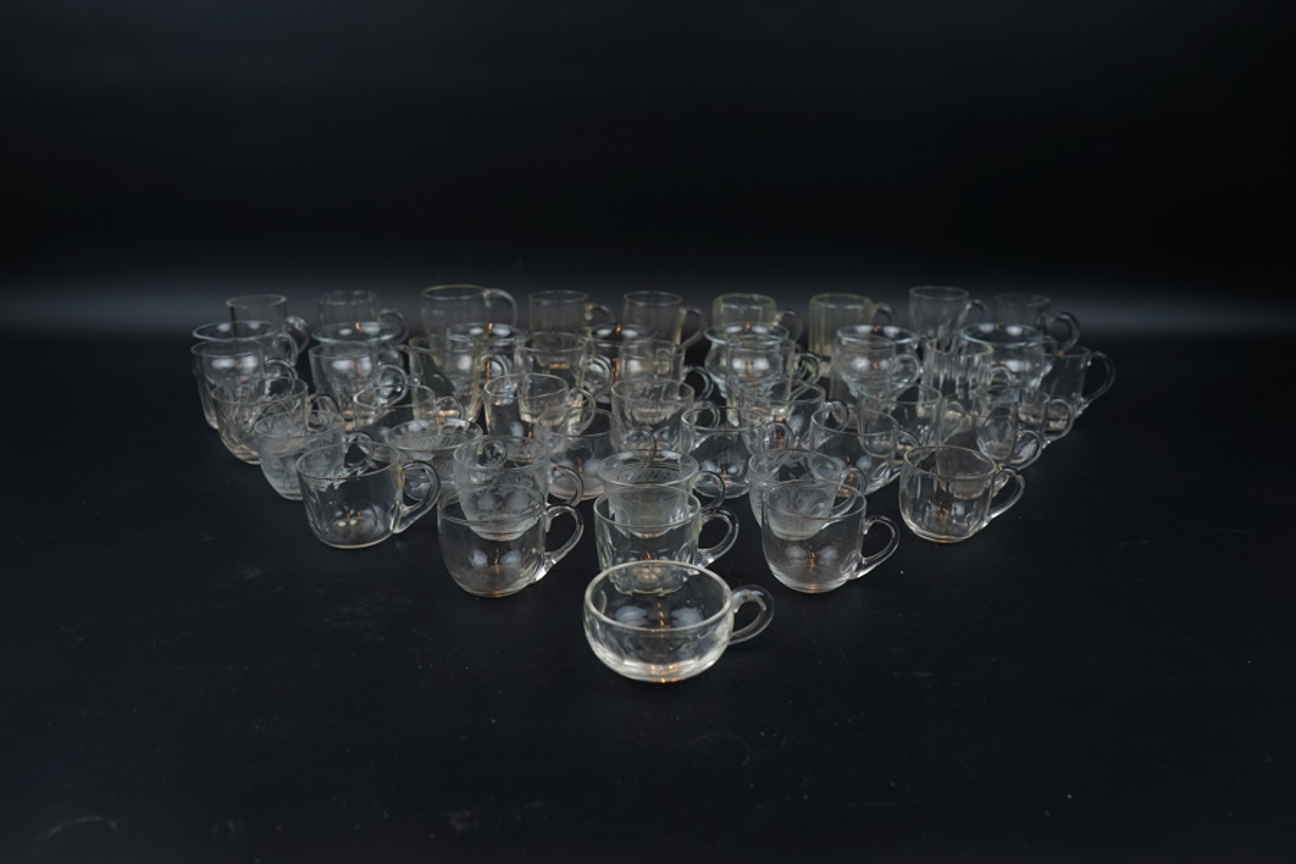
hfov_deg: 65.5
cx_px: 648
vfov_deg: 46.4
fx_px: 1008
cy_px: 432
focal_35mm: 28
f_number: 5.6
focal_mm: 28
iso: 100
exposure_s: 1/80
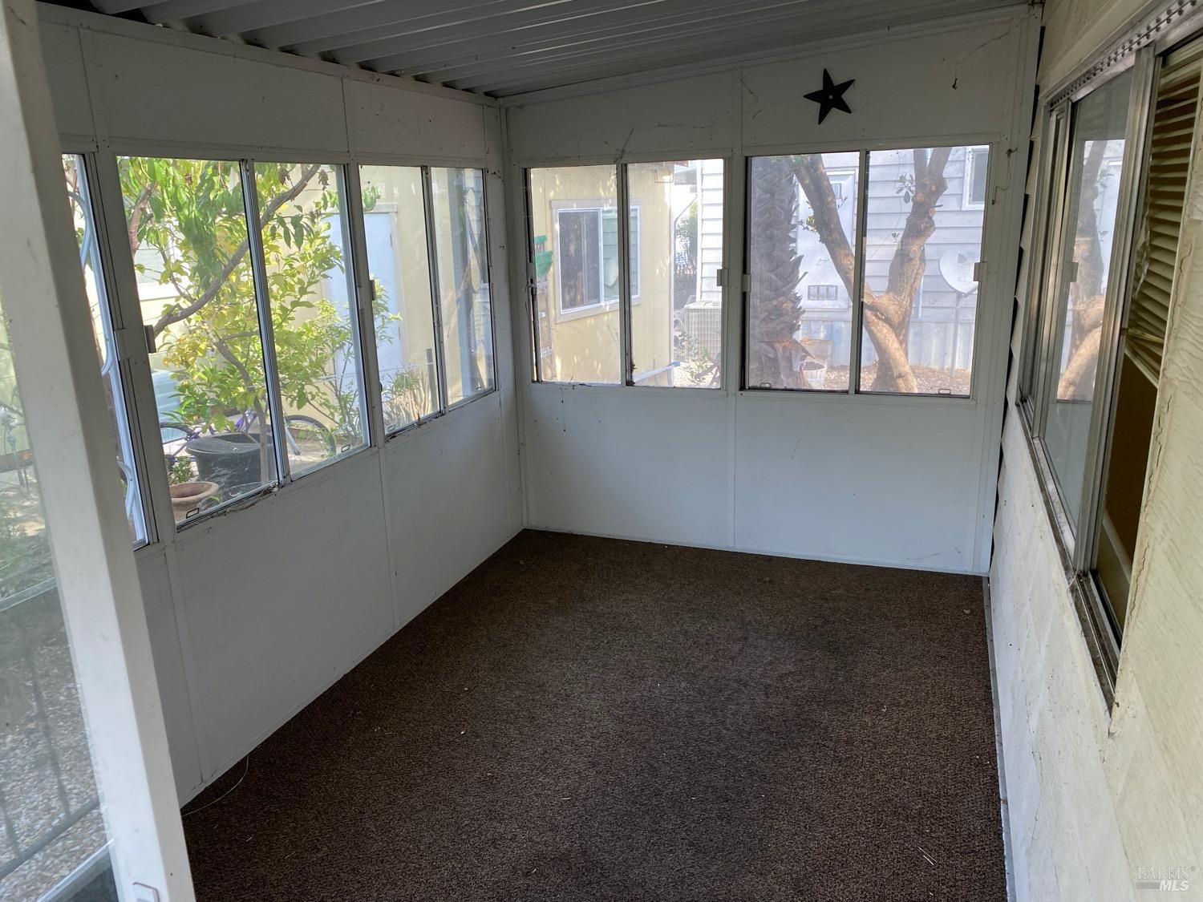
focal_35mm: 26
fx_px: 904
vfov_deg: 53.1
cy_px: 451
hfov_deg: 67.3
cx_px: 602
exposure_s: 1/122
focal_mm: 4.25
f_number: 1.8
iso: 32
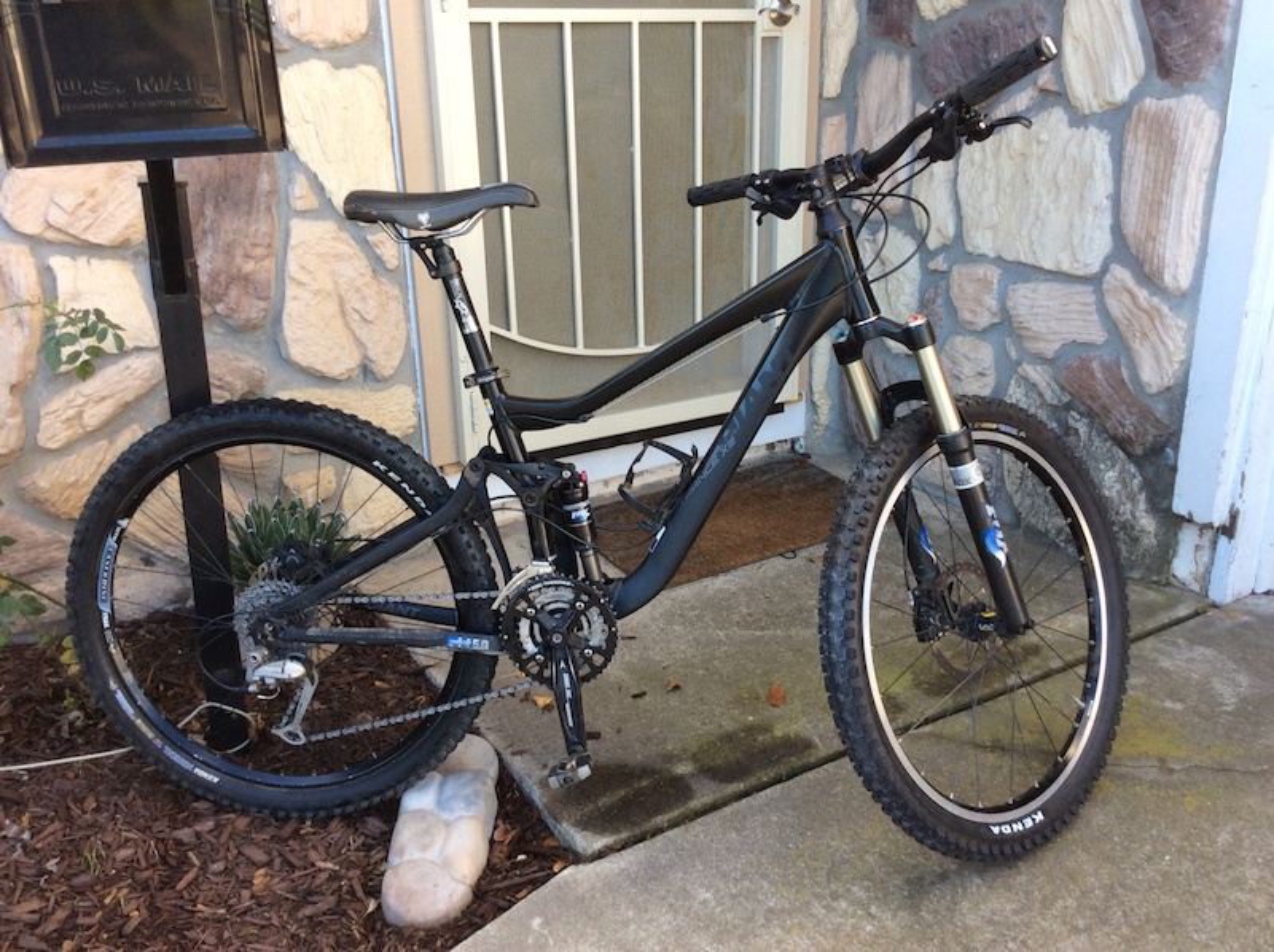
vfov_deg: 44.1
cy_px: 476
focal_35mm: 32
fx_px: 1176
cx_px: 637
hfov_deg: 56.9
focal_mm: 3.3
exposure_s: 1/120
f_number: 2.4
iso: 32
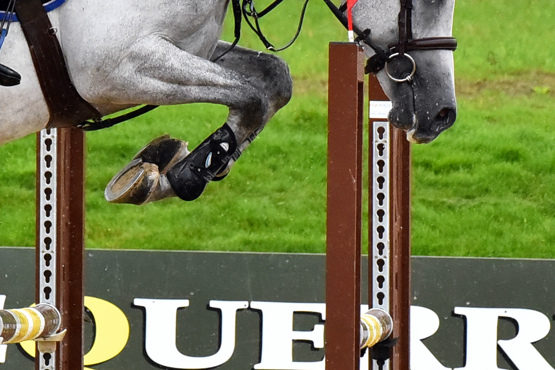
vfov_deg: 1.8
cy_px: 133
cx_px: 53
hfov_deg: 2.8
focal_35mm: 748
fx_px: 11532
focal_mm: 220
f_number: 8
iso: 4000
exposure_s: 1/2000
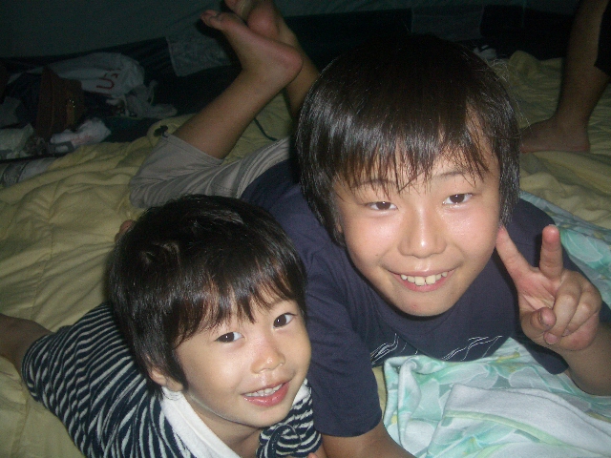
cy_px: 229
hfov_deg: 52.6
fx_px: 618
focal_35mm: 35
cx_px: 306
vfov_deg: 40.7
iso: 100
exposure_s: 1/60
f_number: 2.6
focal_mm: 5.8
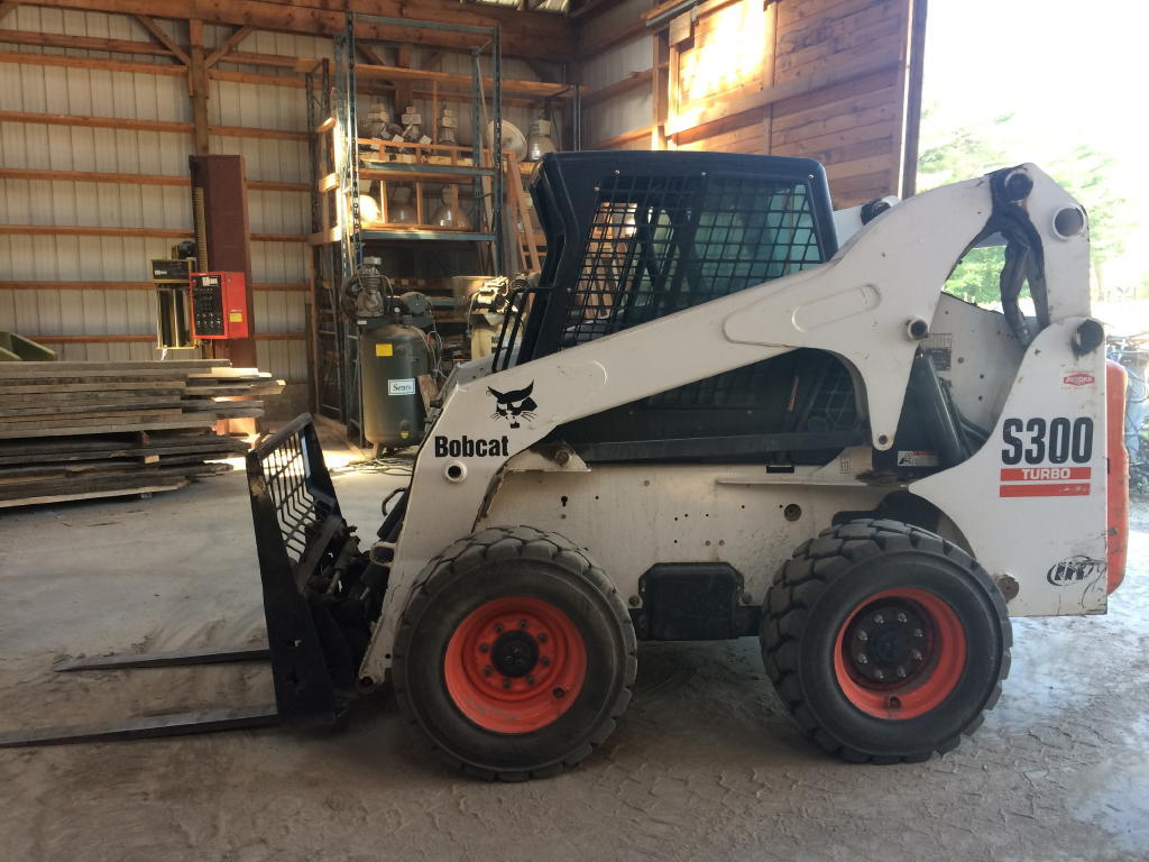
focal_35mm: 29
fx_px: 963
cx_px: 574
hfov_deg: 61.7
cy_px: 431
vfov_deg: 48.2
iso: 32
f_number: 2.2
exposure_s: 1/40
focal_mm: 4.15
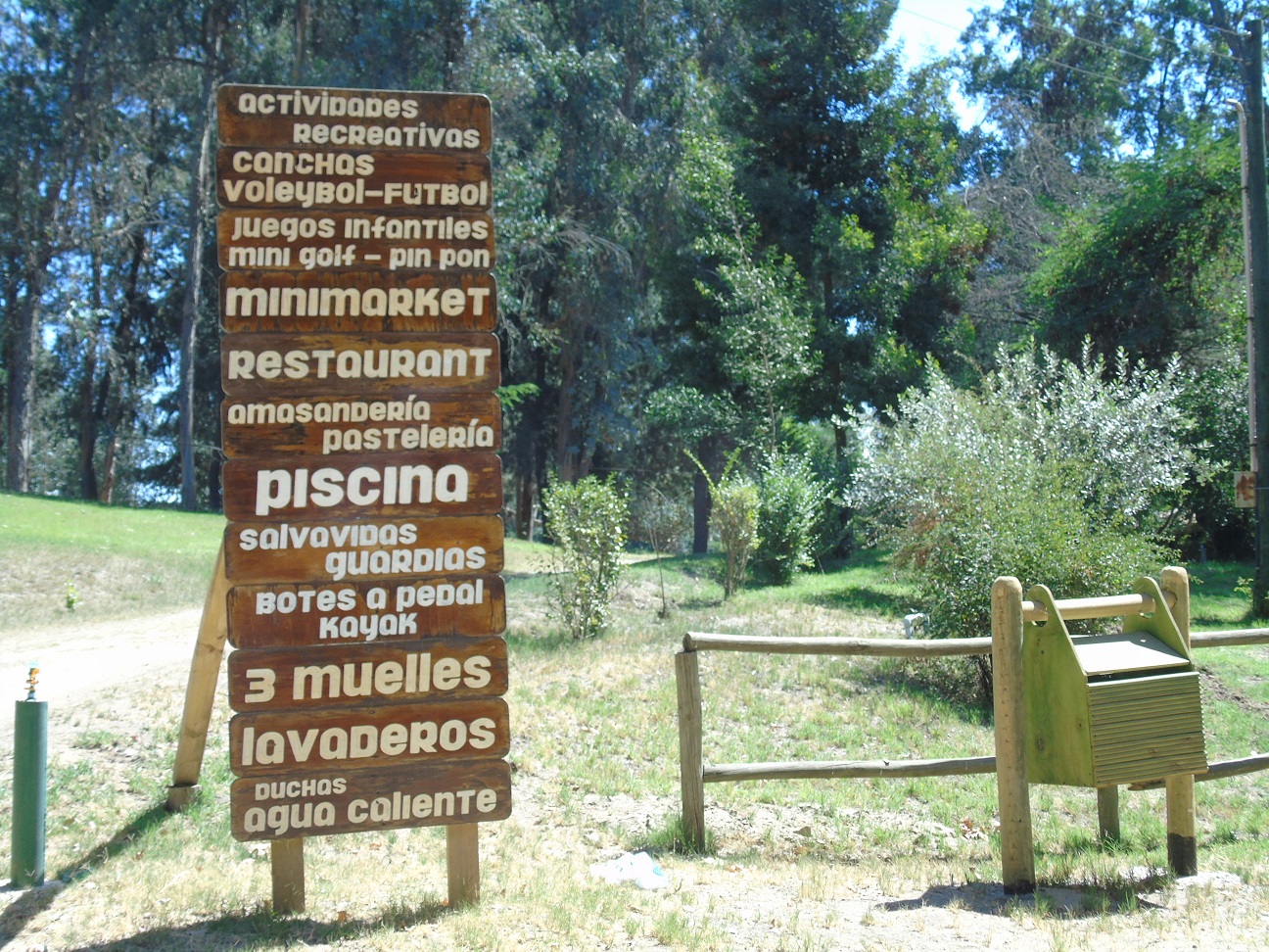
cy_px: 476
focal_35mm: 46
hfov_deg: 41.2
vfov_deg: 31.5
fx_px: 1686
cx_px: 634
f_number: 4.1
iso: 80
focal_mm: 8.2
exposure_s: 1/200
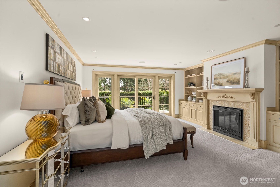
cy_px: 94
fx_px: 117
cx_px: 140
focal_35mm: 15
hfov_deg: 100.4
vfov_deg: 77.3
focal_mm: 15
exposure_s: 1/30
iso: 1000
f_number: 6.7
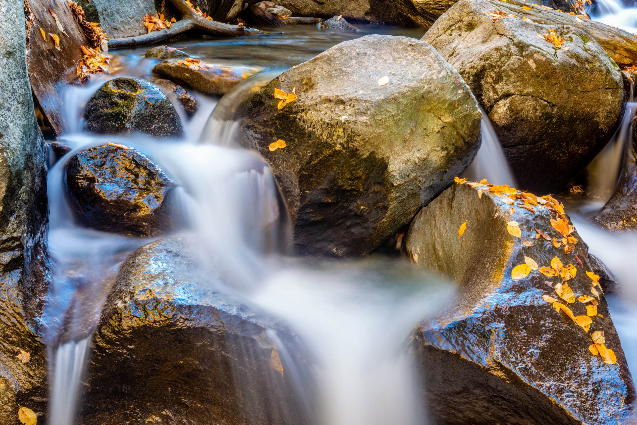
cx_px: 318
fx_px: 1097
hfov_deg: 32.4
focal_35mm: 62
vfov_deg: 21.9
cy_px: 212
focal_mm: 62
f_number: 22
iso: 100
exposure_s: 8
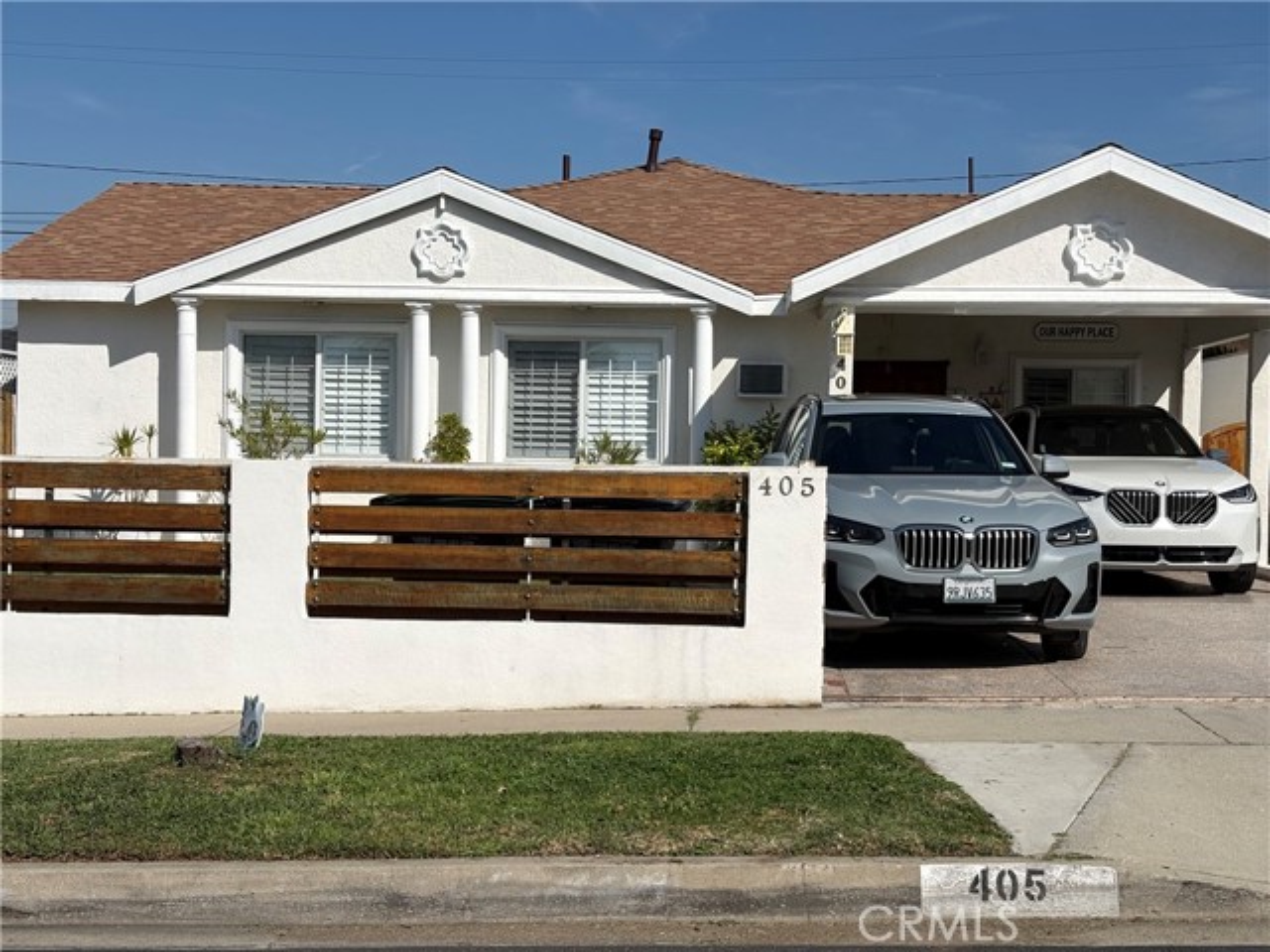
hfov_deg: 36.8
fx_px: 1908
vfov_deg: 28.0
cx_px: 635
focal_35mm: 52
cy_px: 476
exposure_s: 1/6369
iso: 25
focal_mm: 5.96
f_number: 1.6
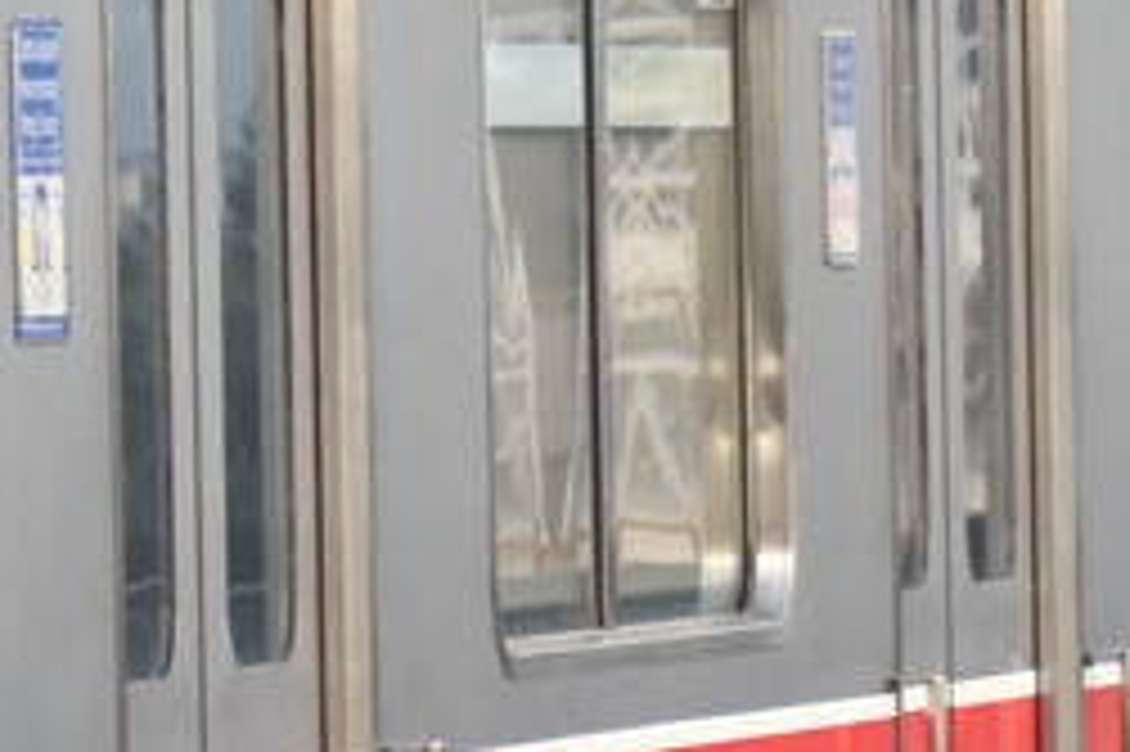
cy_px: 362
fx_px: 21016
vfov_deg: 2.0
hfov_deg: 3.1
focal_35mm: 670
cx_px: 567
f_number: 5.6
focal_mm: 70
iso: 800
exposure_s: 1/800
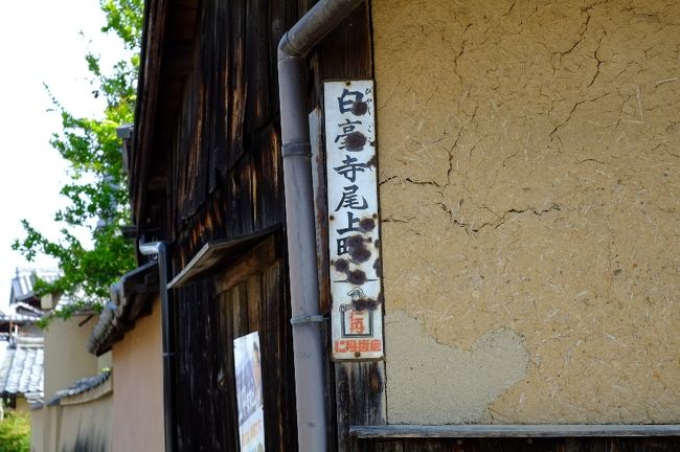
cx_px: 340
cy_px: 226
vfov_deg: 25.5
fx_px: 1000
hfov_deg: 37.6
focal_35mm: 53
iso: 200
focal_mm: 35
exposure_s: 1/150
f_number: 5.6
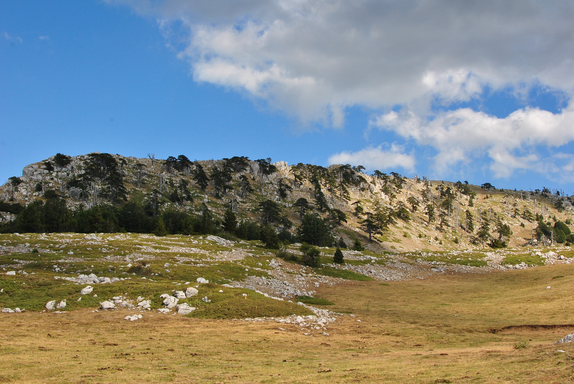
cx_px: 287
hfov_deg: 37.8
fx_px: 838
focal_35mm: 52
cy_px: 192
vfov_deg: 25.8
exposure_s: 1/250
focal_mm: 35
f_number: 10
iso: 200
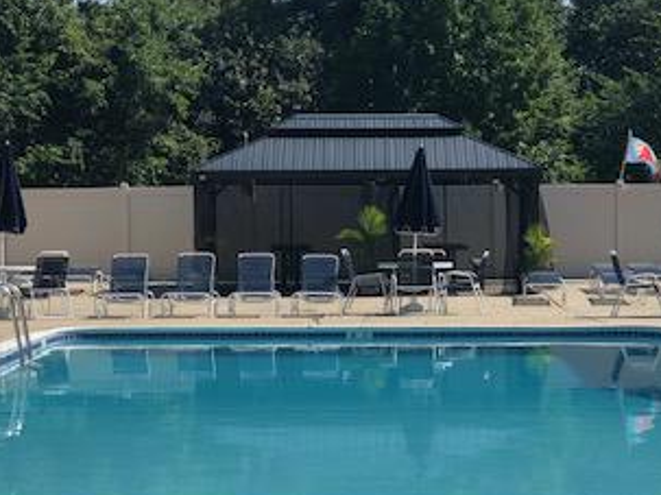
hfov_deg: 17.9
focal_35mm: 110
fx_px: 2100
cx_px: 375
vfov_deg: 13.4
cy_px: 353
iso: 16
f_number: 2.4
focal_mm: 6
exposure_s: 1/1230
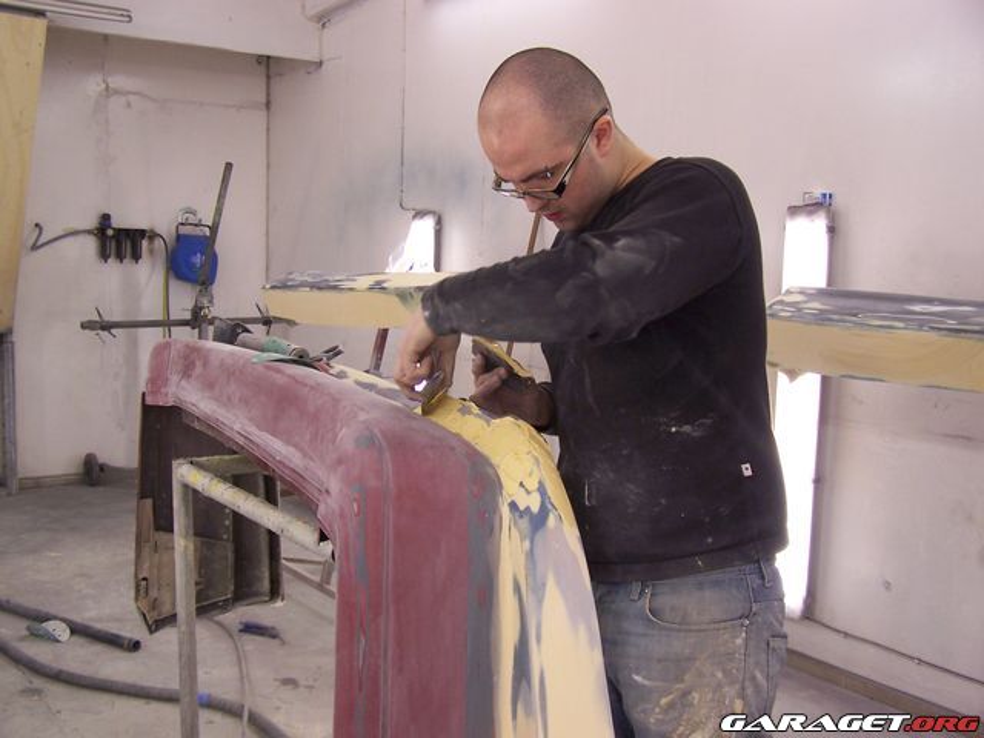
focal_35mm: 38
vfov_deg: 37.7
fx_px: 1080
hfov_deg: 49.0
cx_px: 492
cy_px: 369
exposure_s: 1/30
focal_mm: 6.3
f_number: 2.8
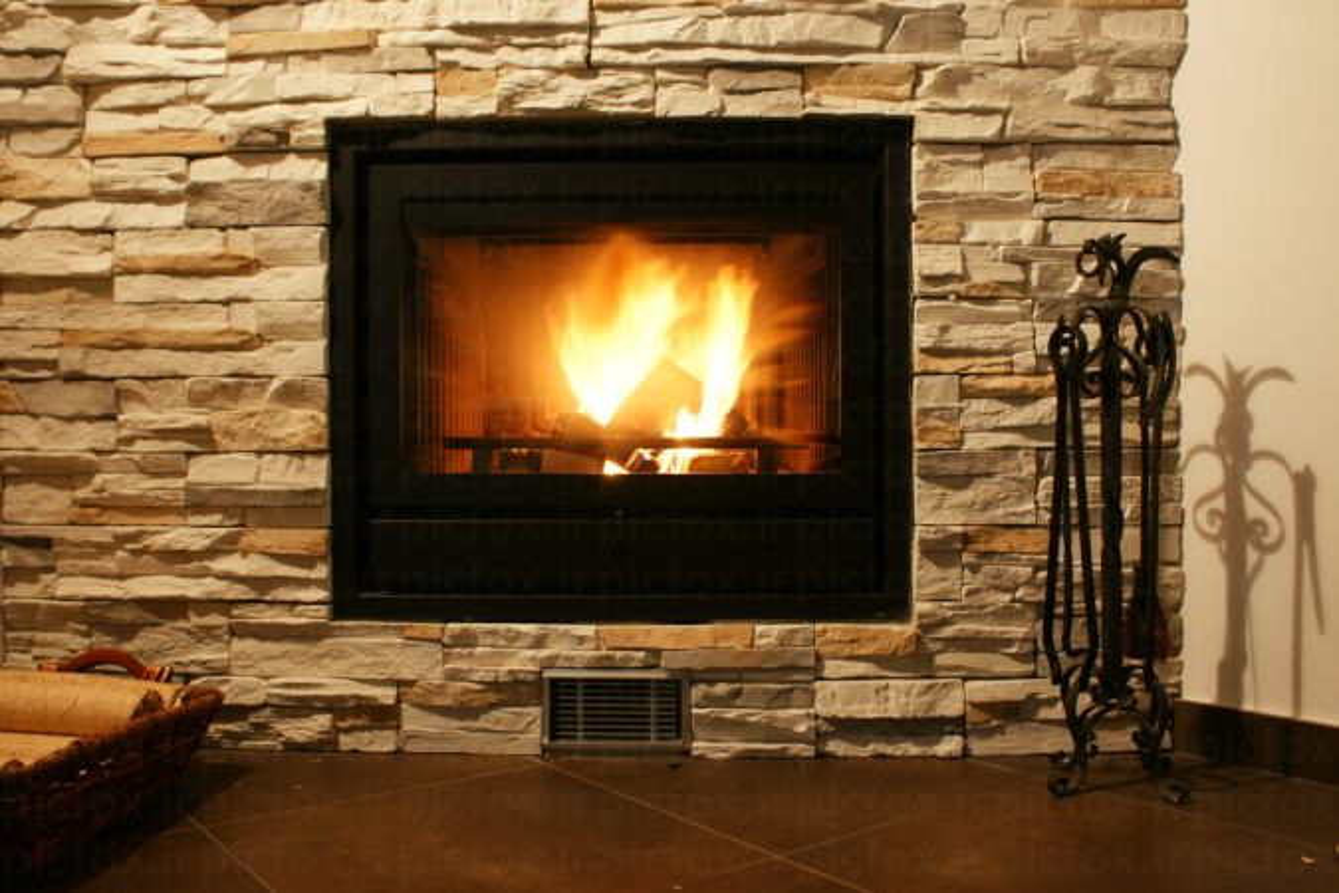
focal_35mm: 30
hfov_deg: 61.9
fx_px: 1116
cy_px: 446
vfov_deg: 43.6
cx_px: 670
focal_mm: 20
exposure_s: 1/5
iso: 200
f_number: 4
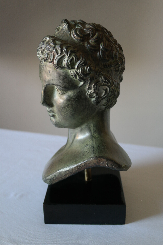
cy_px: 122
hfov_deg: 31.2
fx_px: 292
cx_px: 82
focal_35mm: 43
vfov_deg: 45.4
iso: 800
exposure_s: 1/50
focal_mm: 28
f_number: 4
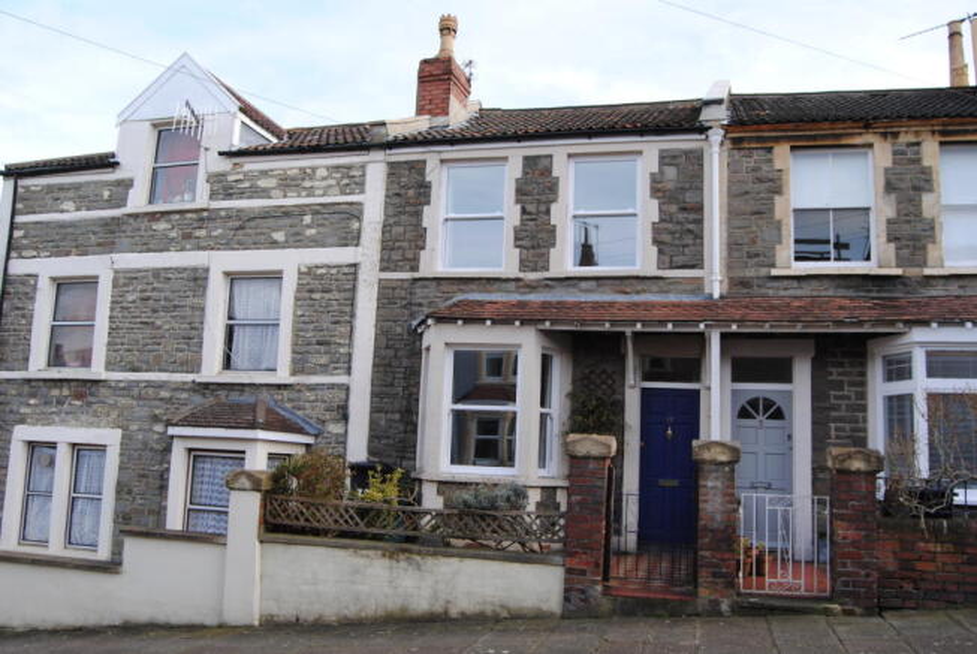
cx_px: 488
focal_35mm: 28
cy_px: 327
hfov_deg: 64.5
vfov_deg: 45.8
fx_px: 774
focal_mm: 19
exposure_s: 1/160
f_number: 6.3
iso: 100
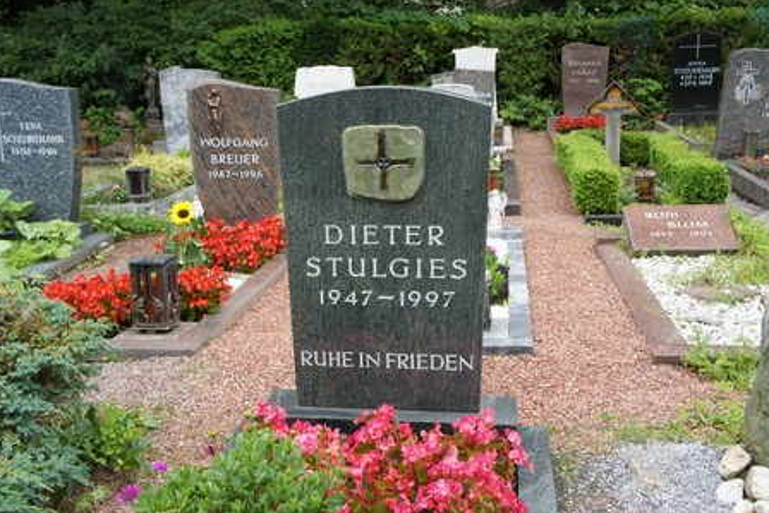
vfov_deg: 33.4
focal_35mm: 40
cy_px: 256
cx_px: 383
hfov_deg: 48.4
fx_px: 855
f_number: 6.3
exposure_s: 1/100
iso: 200
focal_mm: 26
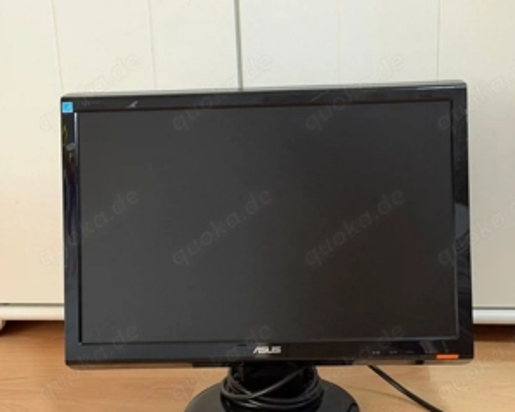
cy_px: 246
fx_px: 961
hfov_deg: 30.0
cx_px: 258
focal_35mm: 63
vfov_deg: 24.2
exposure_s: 1/40
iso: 400
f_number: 1.78
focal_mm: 6.76
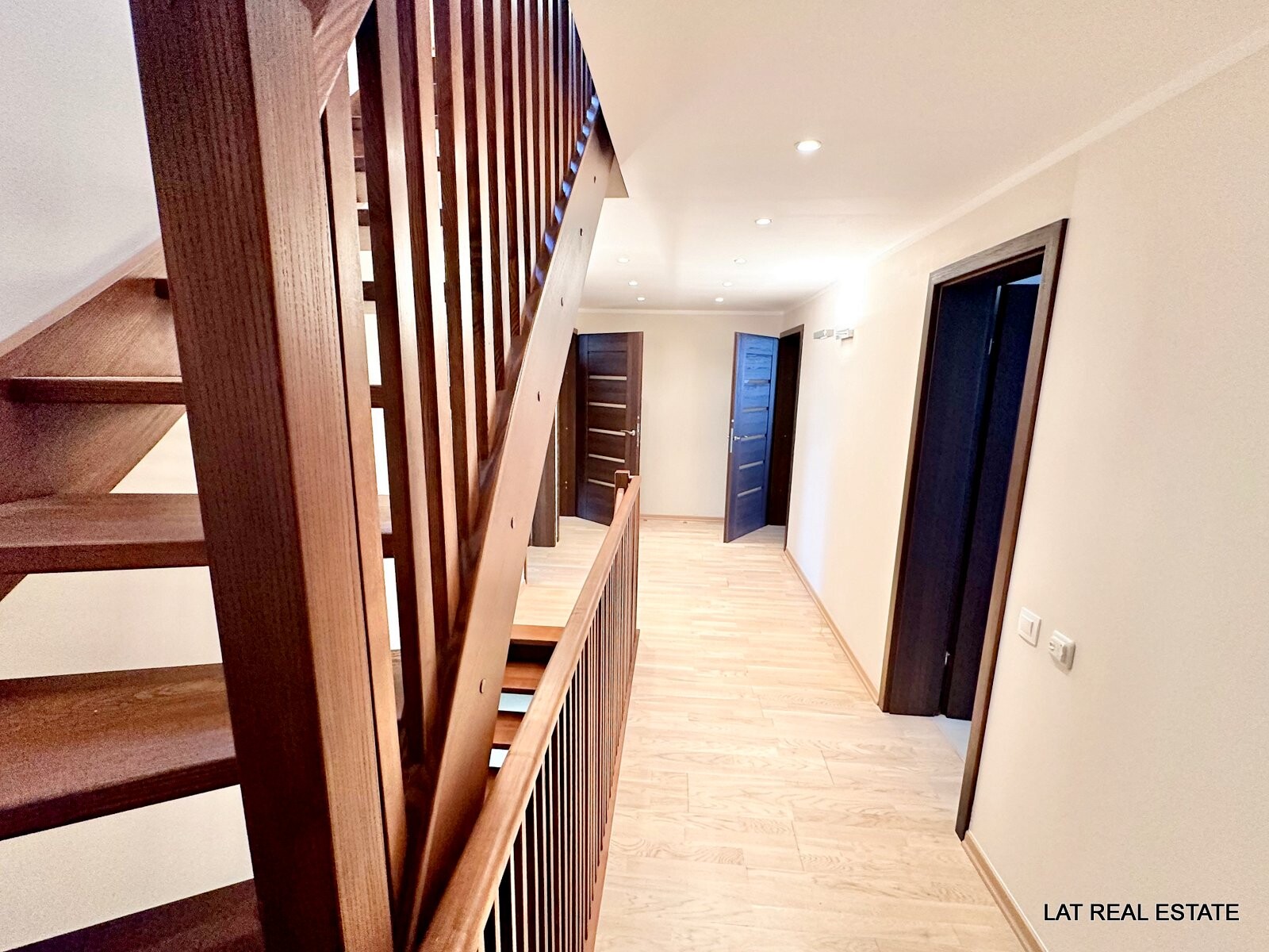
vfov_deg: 85.7
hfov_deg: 102.1
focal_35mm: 14
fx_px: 513
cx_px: 634
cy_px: 476
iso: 250
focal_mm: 2.22
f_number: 2.2
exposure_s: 1/50
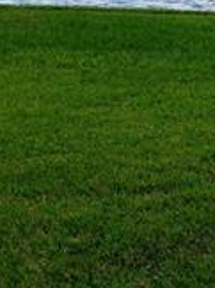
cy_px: -28
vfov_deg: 16.8
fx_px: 947
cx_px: 338
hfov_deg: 12.2
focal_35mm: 114
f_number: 5
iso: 100
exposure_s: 1/80
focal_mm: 16
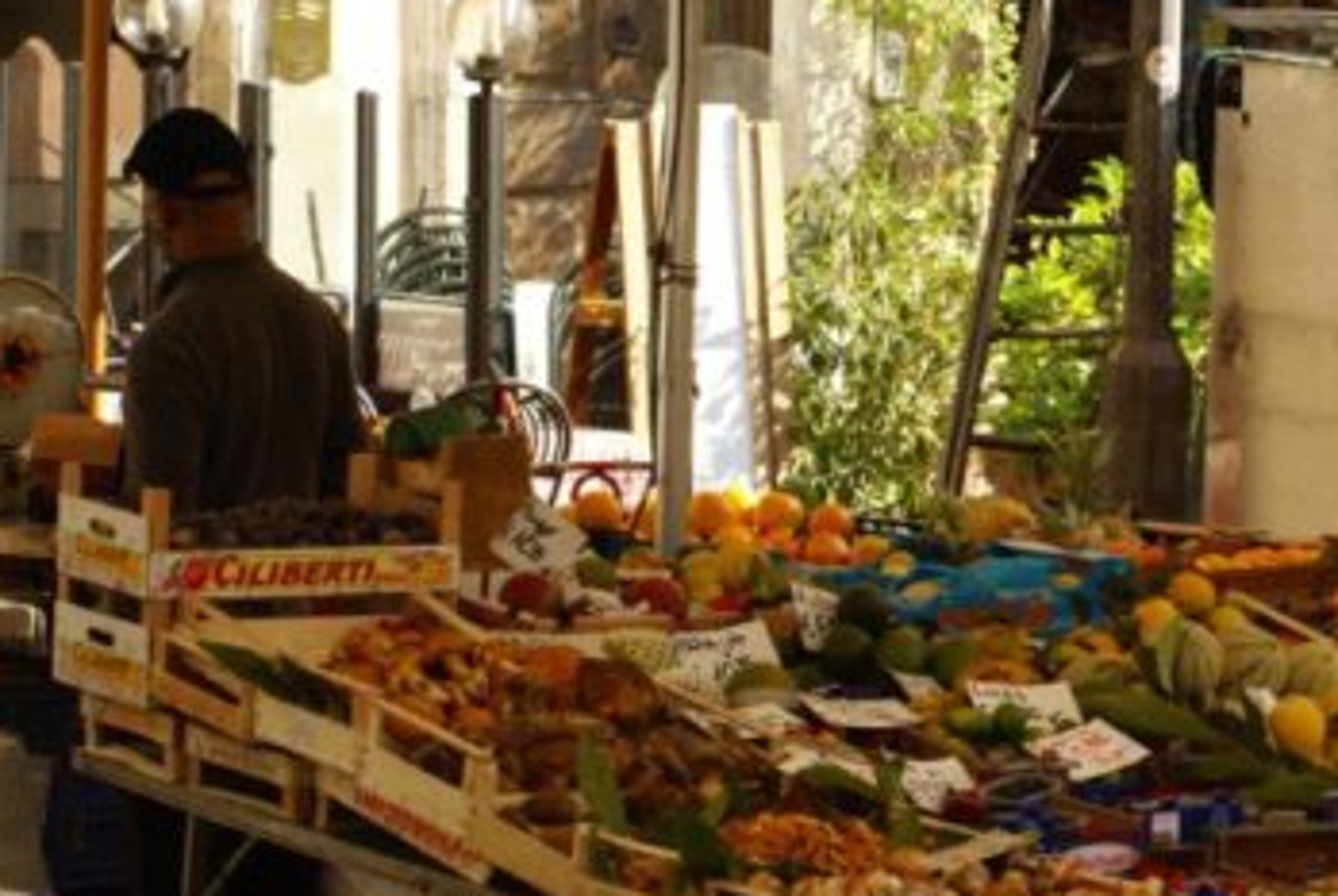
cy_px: 556
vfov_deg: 7.1
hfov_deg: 10.6
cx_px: 1046
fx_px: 7214
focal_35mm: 194
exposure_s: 1/200
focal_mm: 75
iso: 800
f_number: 11
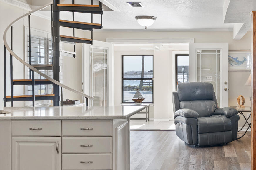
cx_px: 210
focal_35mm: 47
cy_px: 80
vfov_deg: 28.4
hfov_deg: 39.7
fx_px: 337
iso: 320
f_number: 8
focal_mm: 16.5
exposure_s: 1/4
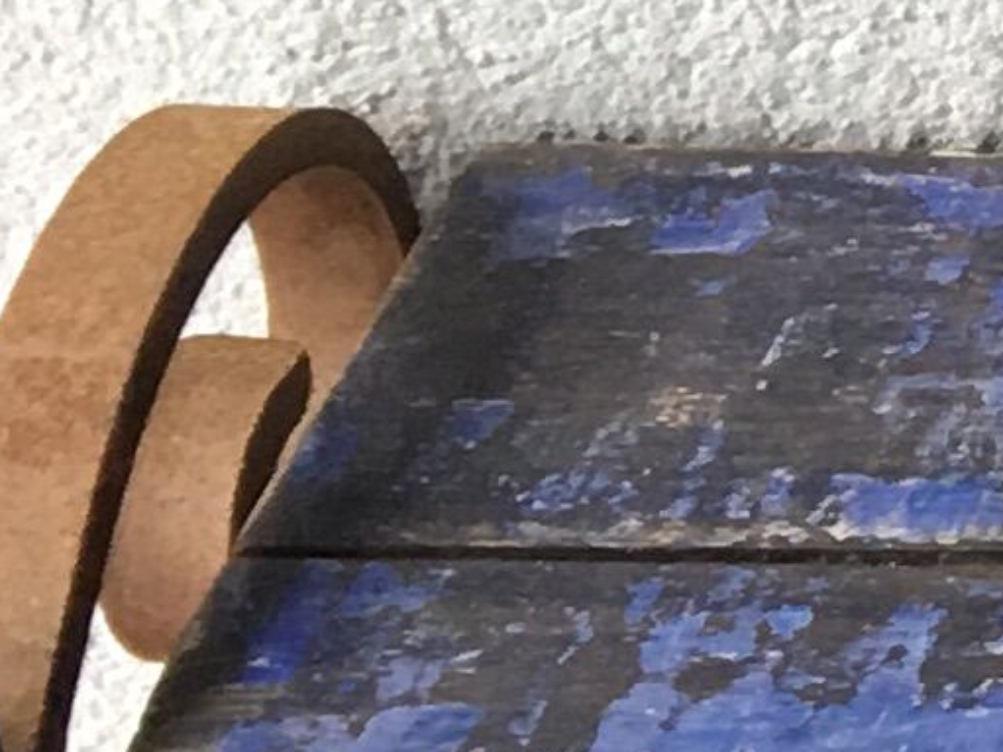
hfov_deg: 7.1
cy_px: -165
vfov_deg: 6.4
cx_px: 3655
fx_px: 6634
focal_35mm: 229
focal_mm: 4.15
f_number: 2.2
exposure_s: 1/17
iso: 32
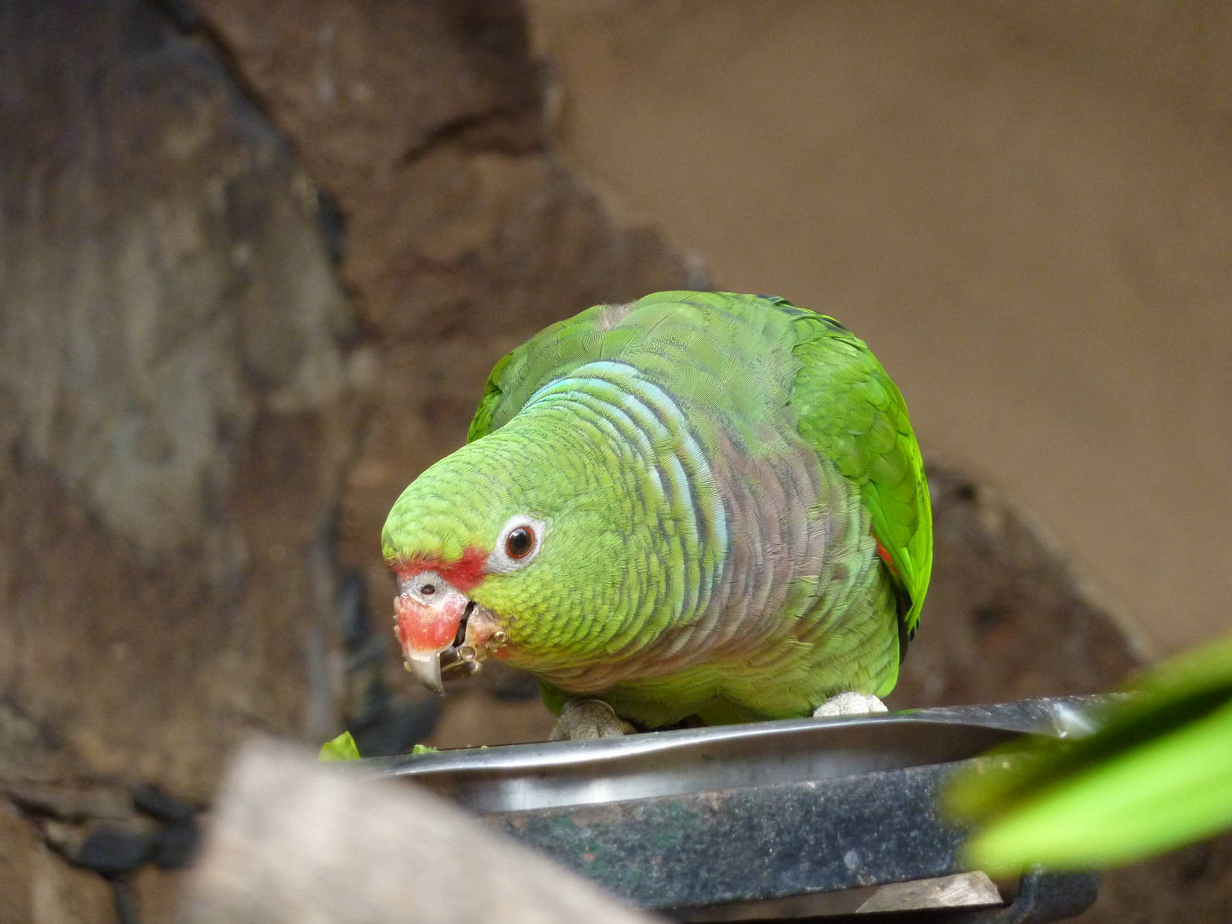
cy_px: 468
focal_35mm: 307
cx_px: 622
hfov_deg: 6.5
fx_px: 10926
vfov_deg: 4.8
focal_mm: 49.2
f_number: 4.9
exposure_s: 1/100
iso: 400
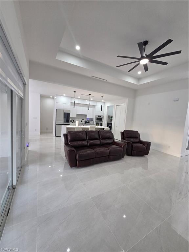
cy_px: 126
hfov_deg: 89.9
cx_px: 94
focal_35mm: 13
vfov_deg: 106.2
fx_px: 95
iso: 250
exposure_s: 1/120
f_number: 2.2
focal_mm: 2.2
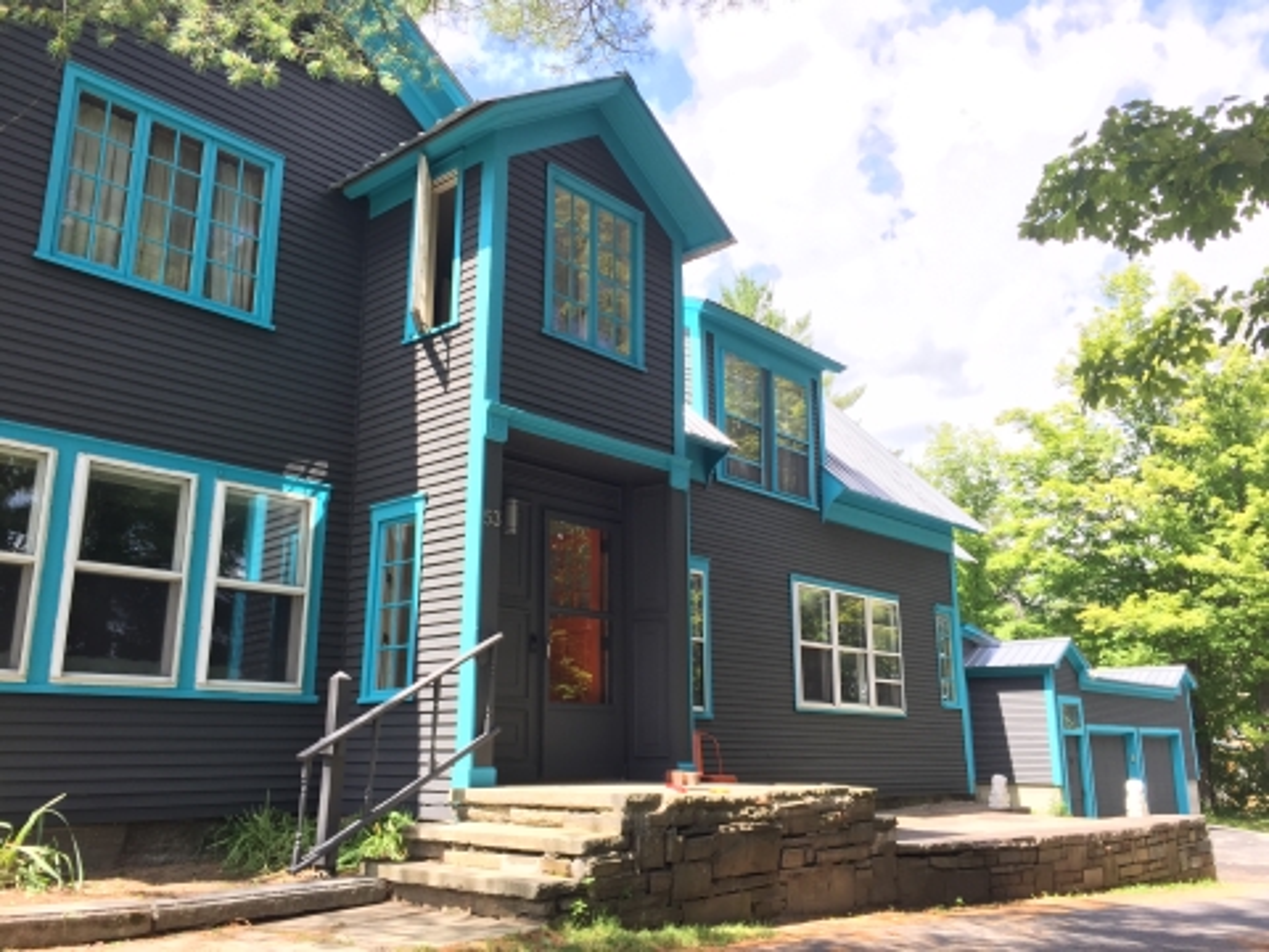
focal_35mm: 29
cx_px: 634
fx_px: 1063
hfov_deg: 61.7
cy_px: 476
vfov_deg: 48.2
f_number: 2.2
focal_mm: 4.15
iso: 32
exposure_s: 1/316
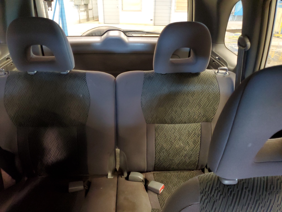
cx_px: 141
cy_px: 106
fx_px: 212
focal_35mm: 26
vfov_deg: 53.1
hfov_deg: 67.3
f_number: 1.5
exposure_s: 1/20
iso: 297
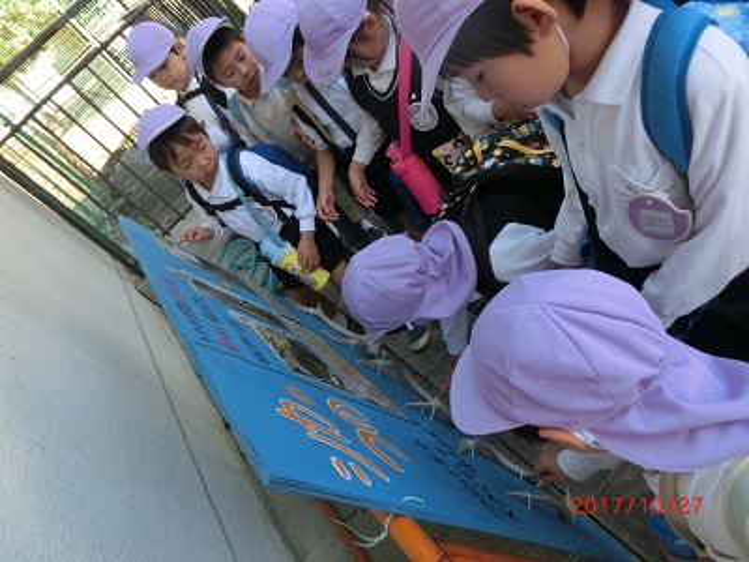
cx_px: 374
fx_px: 519
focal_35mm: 24
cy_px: 281
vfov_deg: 56.8
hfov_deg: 71.6
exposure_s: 1/250
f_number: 3
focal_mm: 4.24
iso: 125
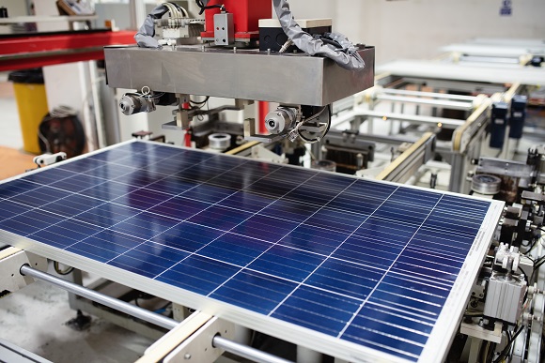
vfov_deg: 37.9
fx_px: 530
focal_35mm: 35
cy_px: 182
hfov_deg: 54.4
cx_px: 272
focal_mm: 35
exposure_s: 1/60
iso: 640
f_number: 2
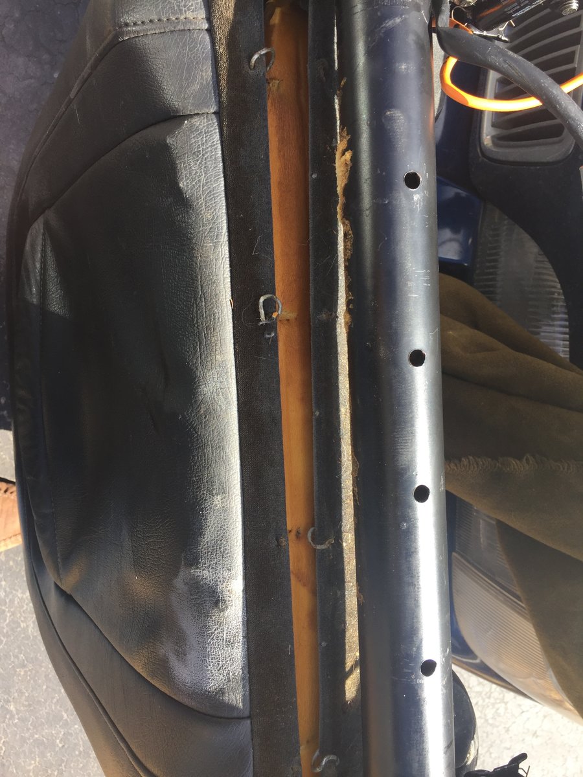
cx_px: 292
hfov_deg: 48.2
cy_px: 388
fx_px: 651
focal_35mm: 29
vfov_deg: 61.7
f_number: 2.2
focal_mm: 4.15
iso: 32
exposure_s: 1/316
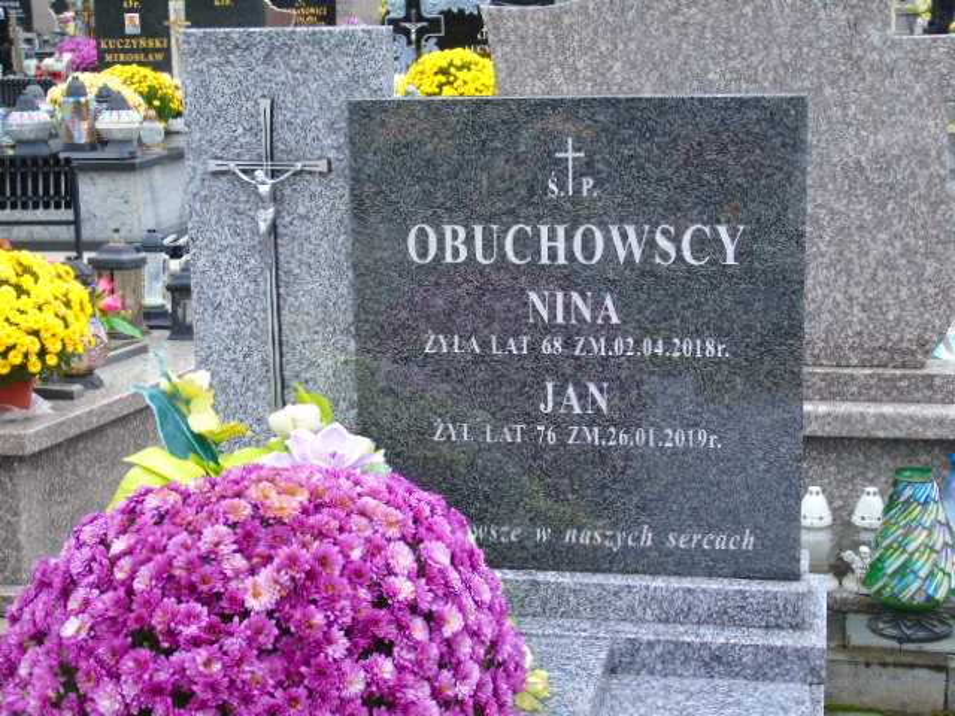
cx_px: 478
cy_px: 358
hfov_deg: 31.2
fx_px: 1710
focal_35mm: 62
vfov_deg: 23.7
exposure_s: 1/30
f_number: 4.5
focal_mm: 11
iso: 100
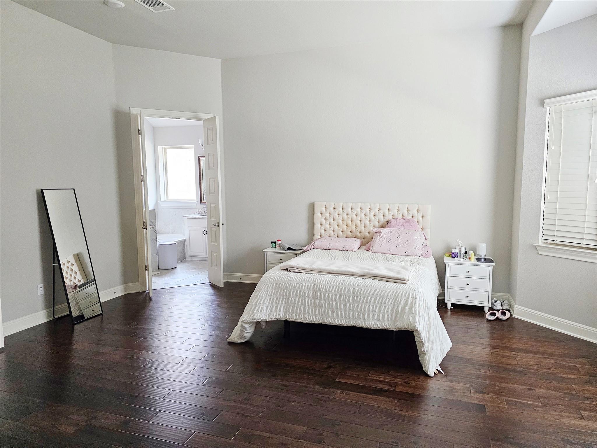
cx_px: 298
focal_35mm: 23
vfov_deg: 58.9
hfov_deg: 73.9
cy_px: 224
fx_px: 397
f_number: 1.7
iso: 800
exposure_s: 1/170
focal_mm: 6.3
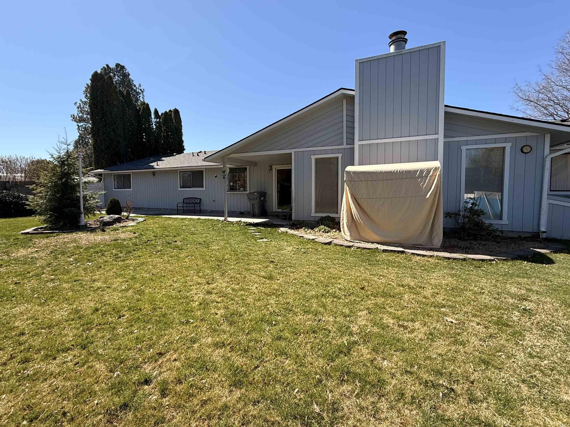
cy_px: 205
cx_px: 283
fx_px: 263
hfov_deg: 94.5
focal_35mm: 16
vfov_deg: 78.1
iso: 50
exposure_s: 1/1189
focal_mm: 2.22
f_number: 2.2
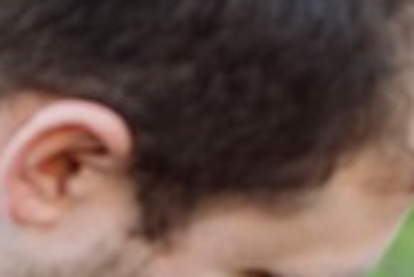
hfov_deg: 3.9
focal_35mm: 529
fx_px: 6089
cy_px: 633
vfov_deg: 2.6
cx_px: 677
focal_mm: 85
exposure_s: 1/100
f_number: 3.2
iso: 500
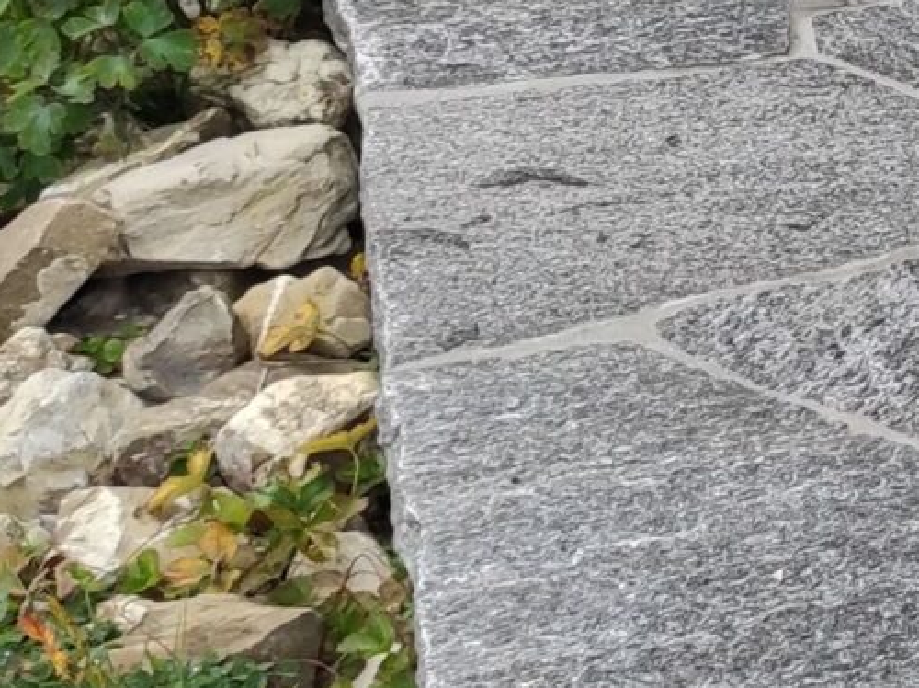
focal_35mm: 128
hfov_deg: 13.6
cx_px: 1700
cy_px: -210
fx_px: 3395
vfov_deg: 11.3
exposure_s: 1/606
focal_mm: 5.43
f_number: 1.89
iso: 100
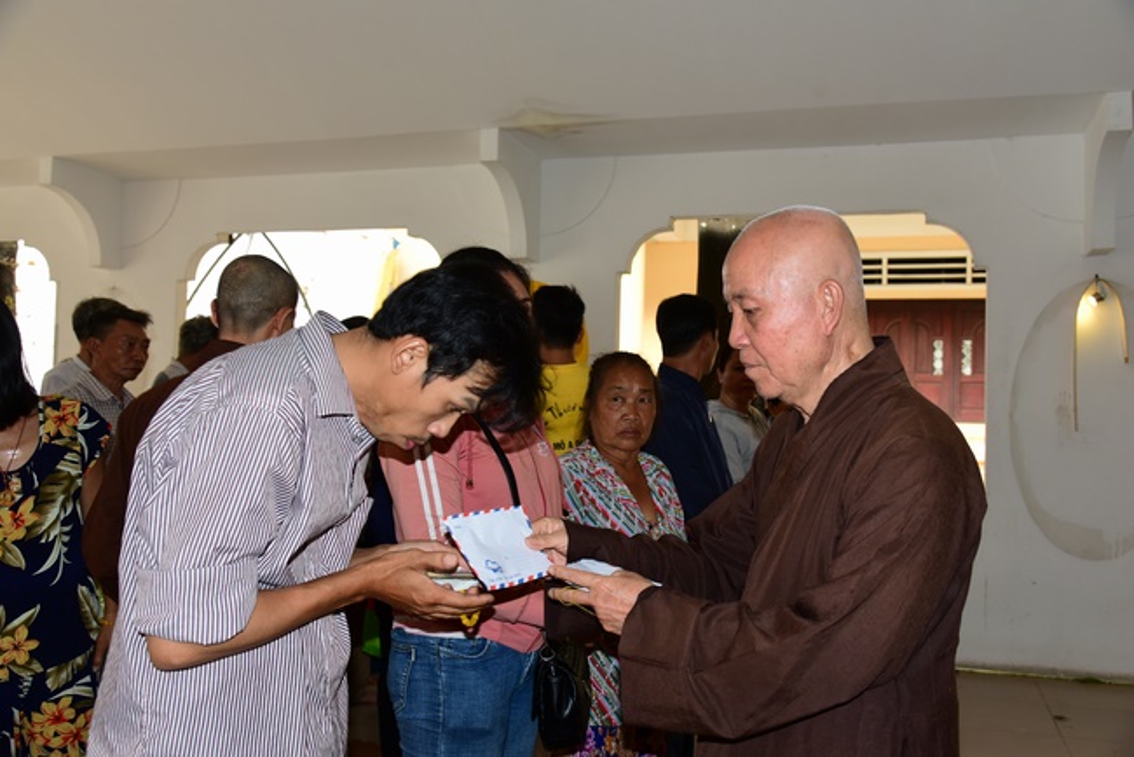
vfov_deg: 41.2
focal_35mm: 32
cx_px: 567
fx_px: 1008
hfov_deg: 58.7
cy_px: 378
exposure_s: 1/80
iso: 500
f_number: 5
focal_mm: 32
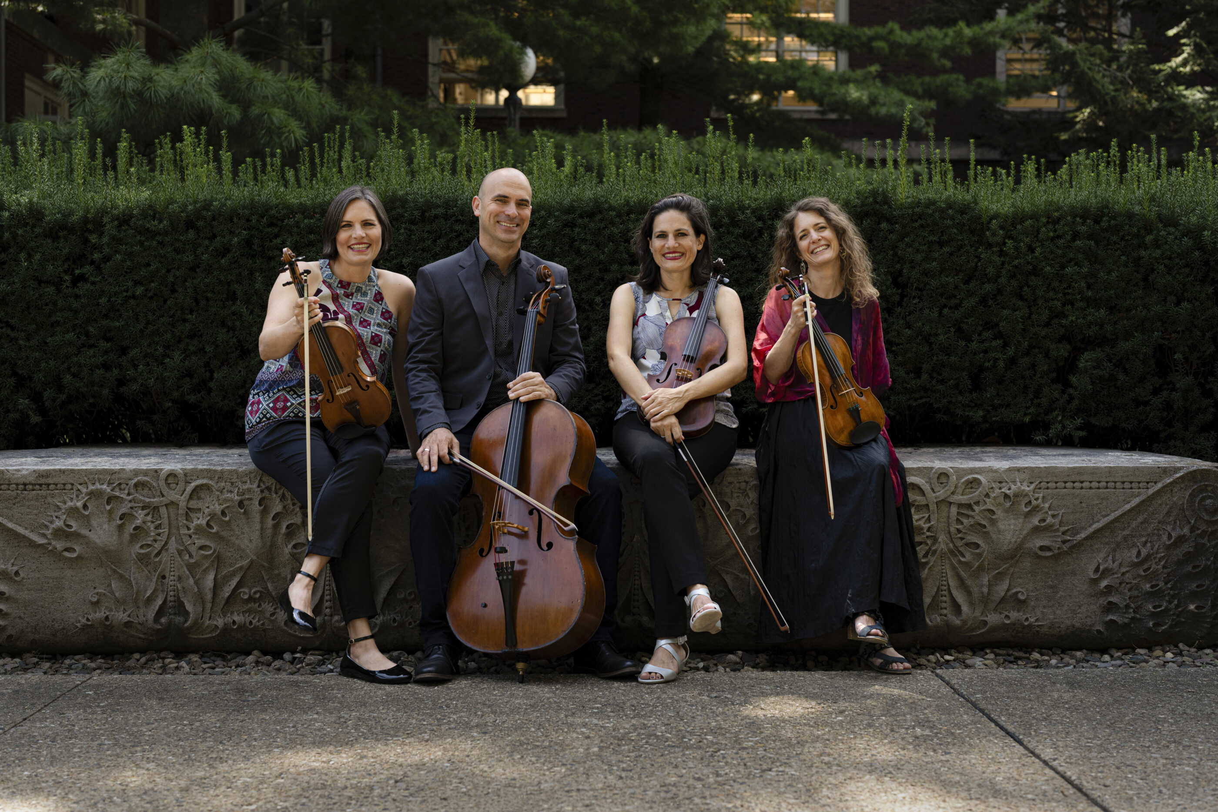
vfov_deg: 27.0
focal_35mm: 50
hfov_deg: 39.6
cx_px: 609
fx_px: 1692
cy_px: 406
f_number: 3.5
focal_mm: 50
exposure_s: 1/800
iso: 320
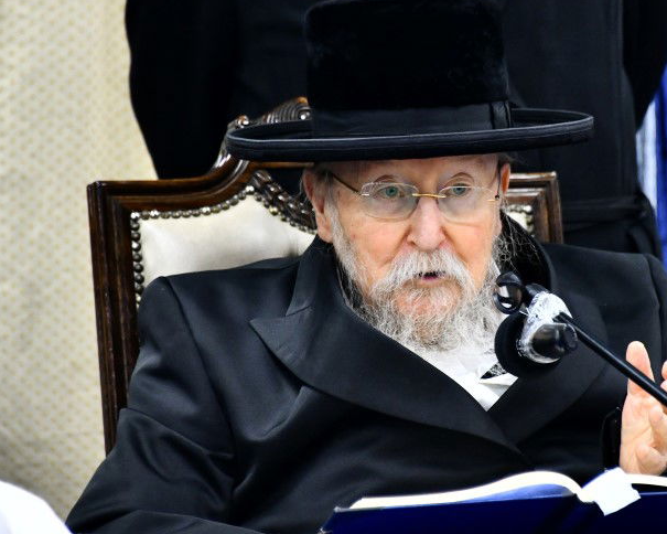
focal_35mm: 536
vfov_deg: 2.9
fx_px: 10581
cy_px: 217
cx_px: 421
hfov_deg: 3.6
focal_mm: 300
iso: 2500
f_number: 5.6
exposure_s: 1/100
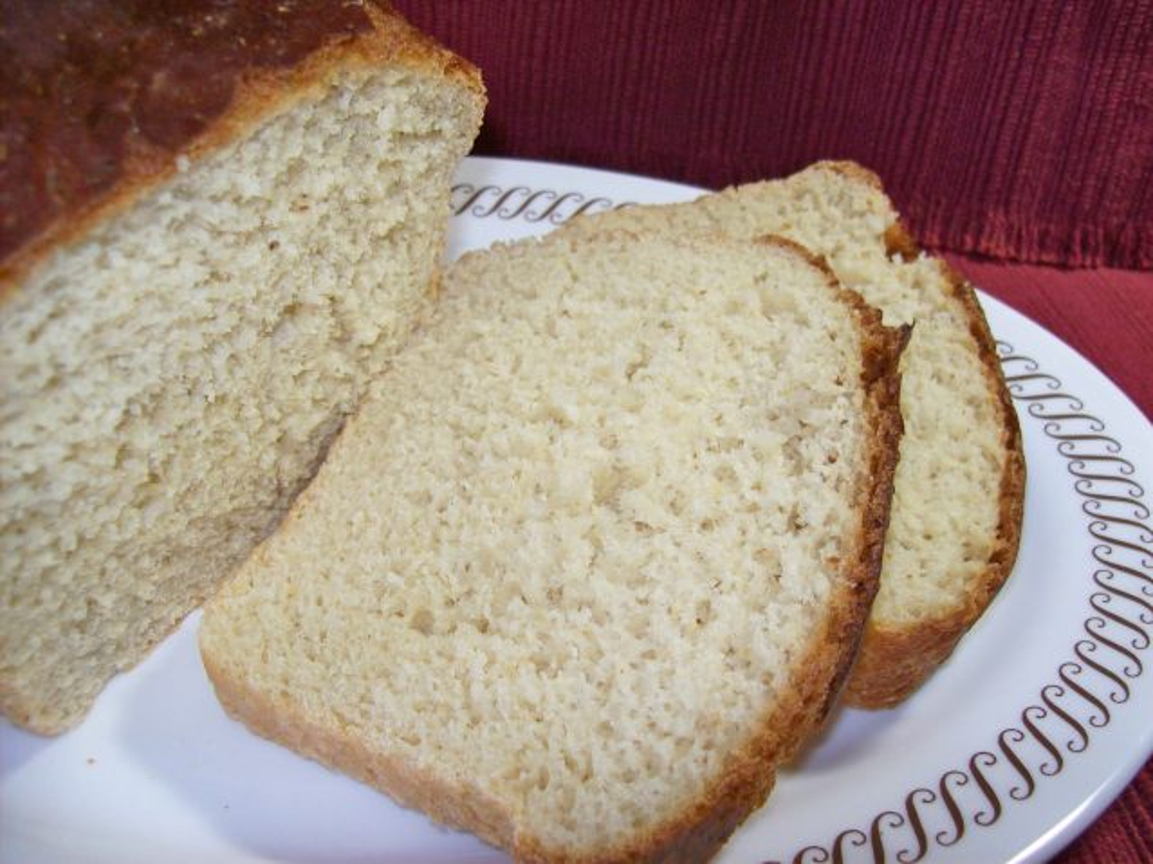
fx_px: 1199
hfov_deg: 51.4
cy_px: 432
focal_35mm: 36
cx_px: 576
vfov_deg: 39.6
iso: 80
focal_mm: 6
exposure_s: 1/64
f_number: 2.7
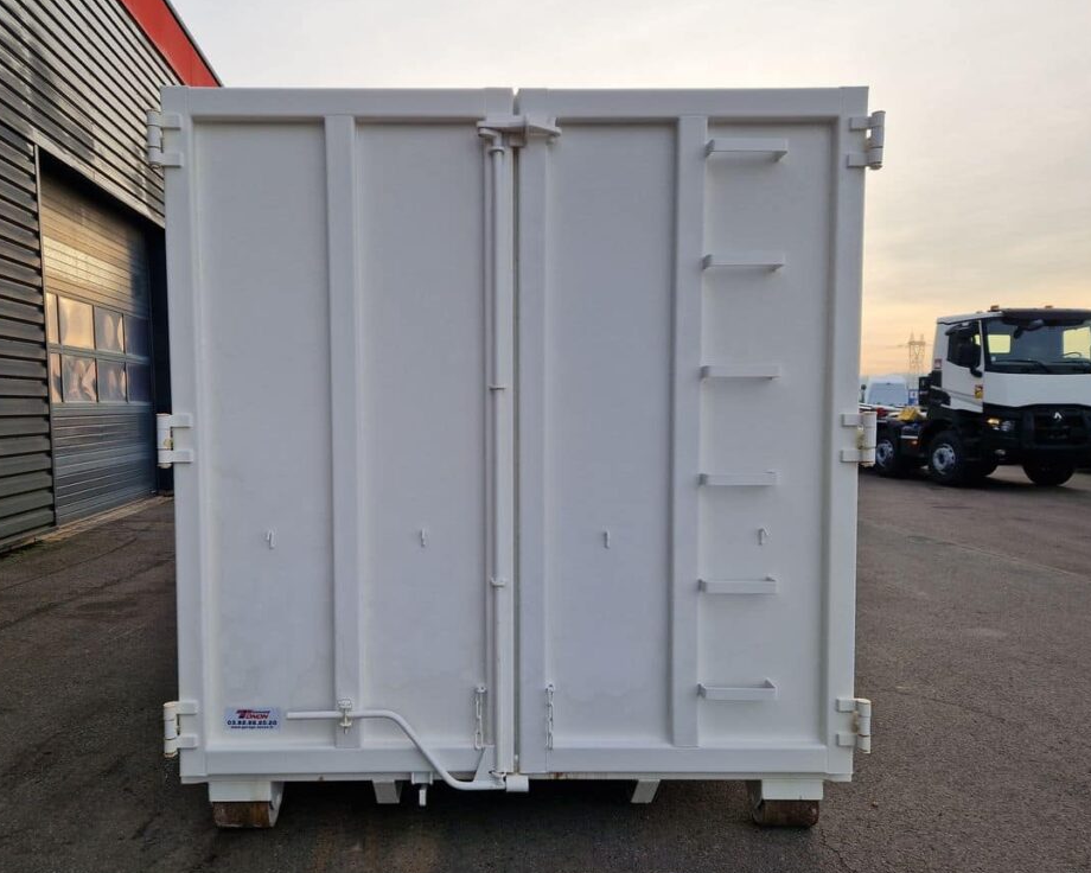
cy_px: 450
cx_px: 497
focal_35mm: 25
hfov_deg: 68.0
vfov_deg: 56.8
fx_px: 807
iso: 50
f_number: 1.8
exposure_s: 1/5814
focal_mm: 5.4
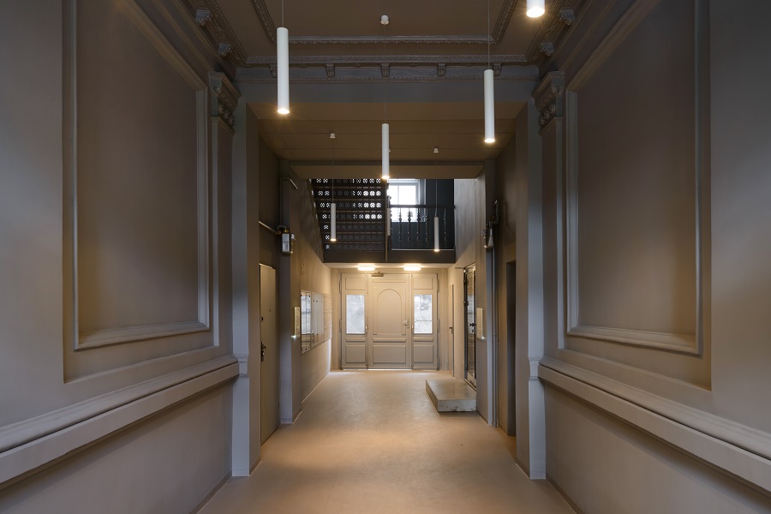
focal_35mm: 24
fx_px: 514
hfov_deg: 73.7
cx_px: 386
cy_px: 257
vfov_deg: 53.1
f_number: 13
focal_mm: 24
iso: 100
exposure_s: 2
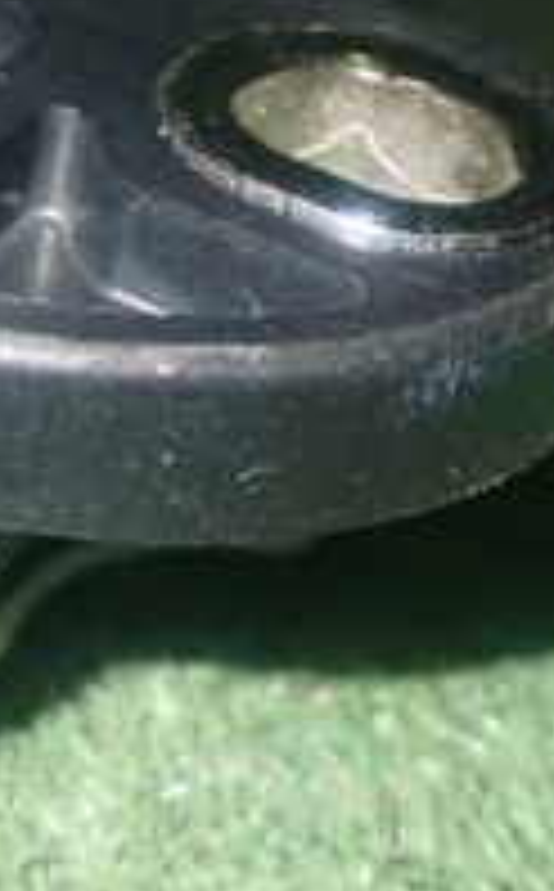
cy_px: 220
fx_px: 3906
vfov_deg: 13.0
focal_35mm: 161
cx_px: -401
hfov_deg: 7.9
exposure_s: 1/50
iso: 800
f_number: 9
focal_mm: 9.01
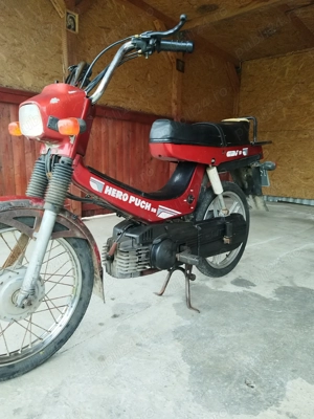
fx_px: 314
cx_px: 157
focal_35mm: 26
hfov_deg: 53.1
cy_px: 210
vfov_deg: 67.3
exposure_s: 1/100
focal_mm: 6.24
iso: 100
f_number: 1.8
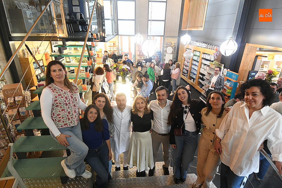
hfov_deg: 90.0
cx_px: 141
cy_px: 94
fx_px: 141
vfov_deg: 67.3
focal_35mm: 18
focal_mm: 12
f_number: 5
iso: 2500
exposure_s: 1/40
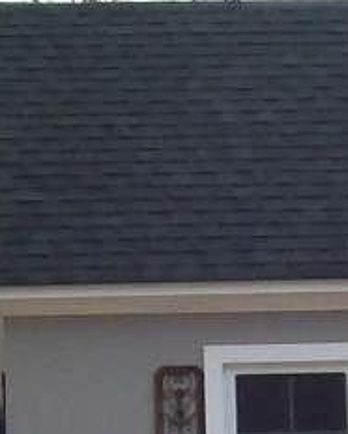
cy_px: 563
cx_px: 283
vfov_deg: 7.9
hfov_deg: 6.4
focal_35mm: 242
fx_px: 3112
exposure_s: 1/267
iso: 80
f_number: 4.8
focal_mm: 6
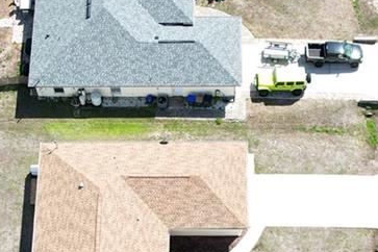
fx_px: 1018
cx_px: 225
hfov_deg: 21.0
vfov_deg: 14.0
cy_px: 228
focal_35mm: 97
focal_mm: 8.38
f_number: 2.8
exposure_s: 1/1250
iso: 110
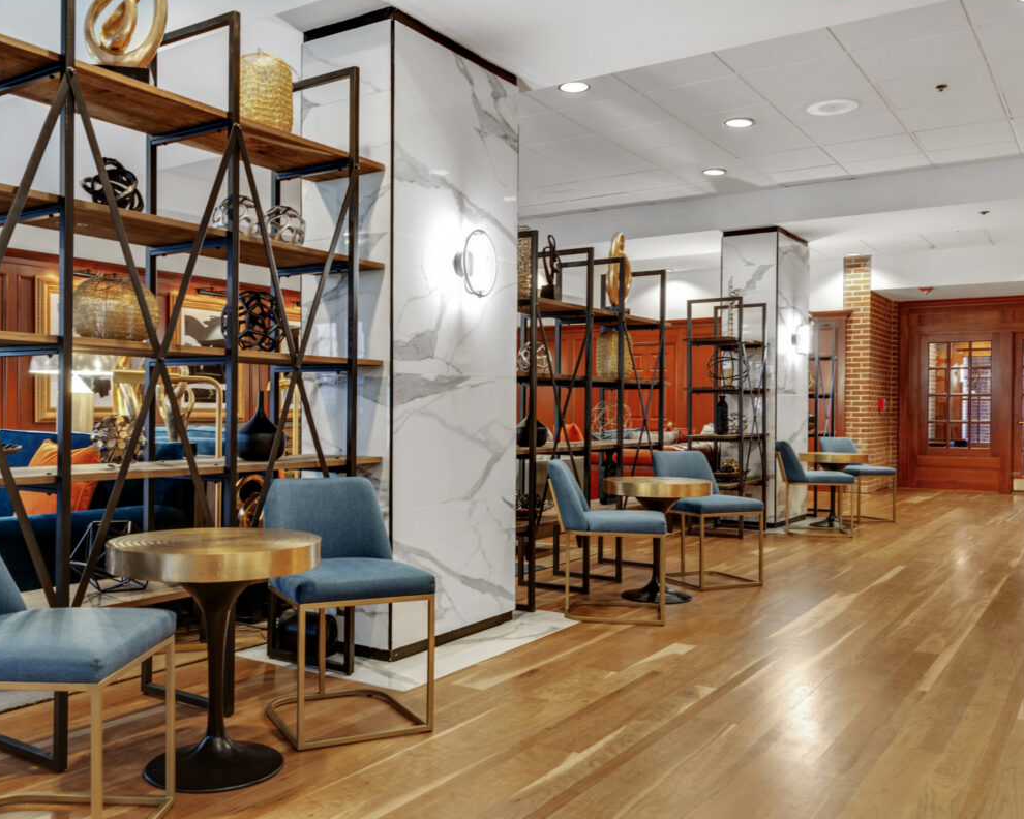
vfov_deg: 44.5
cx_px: 462
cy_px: 406
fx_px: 1000
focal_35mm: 33
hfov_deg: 54.1
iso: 100
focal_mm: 29
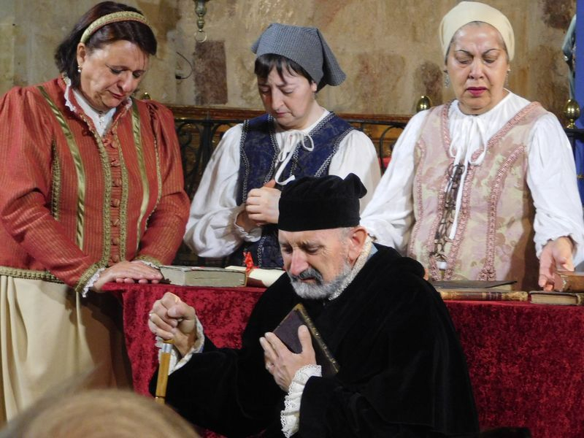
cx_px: 292
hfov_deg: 11.6
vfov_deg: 8.7
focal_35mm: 170
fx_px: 2868
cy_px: 219
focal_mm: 30.1
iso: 800
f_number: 5.3
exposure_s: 1/20
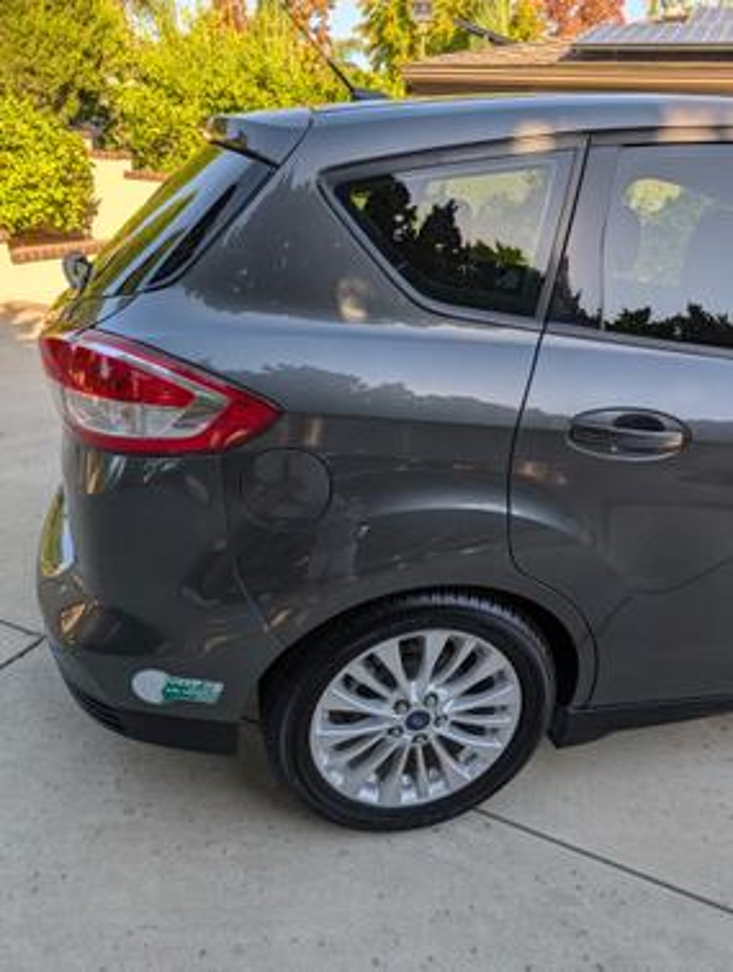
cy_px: 486
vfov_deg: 71.5
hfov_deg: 57.0
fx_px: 675
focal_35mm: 24
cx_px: 366
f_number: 1.68
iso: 18
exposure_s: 1/501
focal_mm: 6.9
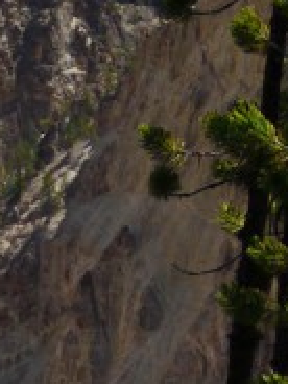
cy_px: 893
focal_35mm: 501
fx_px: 5558
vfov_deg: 3.9
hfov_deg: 2.9
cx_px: -434
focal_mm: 45
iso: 160
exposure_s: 1/320
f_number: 5
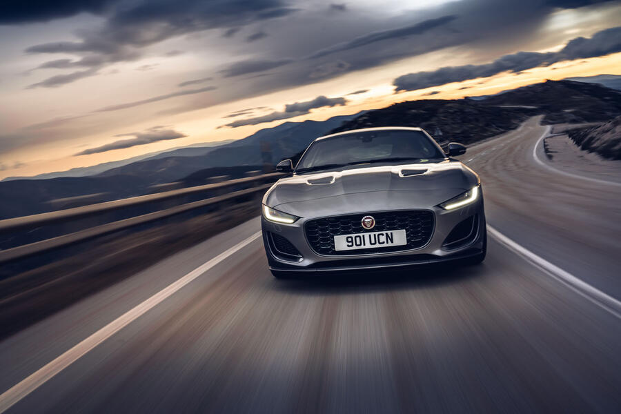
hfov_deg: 57.2
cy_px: 207
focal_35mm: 33
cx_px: 310
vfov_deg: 40.0
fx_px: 569
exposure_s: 1/10
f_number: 13
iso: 100
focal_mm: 33
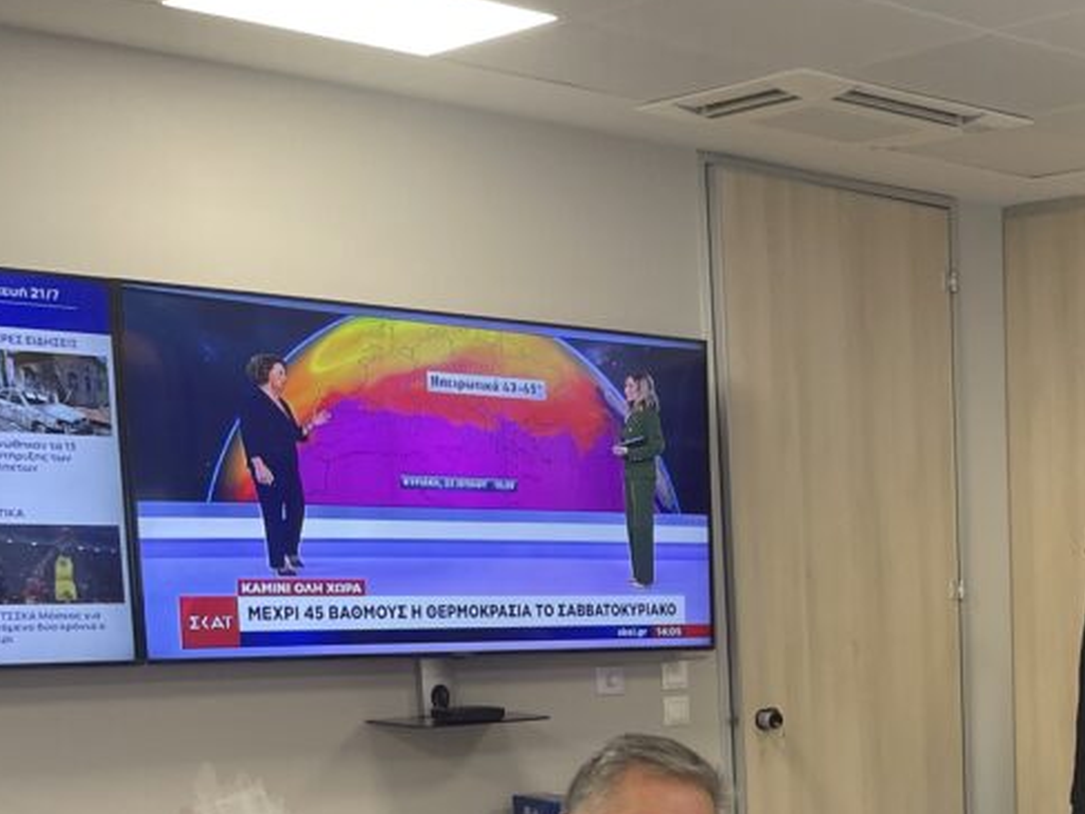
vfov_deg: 21.7
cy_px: 903
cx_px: 1283
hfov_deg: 27.0
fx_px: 2006
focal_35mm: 64
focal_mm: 4.2
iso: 100
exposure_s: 1/100
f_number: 1.6
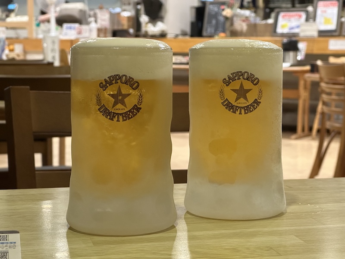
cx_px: 172
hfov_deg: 25.3
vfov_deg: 19.1
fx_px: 767
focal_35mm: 77
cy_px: 130
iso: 640
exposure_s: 1/50
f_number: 2.8
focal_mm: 9
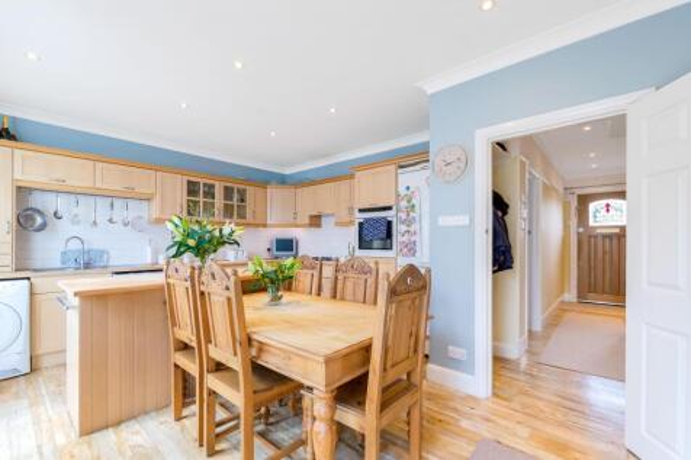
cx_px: 346
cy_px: 230
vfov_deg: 77.3
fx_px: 288
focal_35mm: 15
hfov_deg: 100.4
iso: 320
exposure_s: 1/10
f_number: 7.1
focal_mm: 10
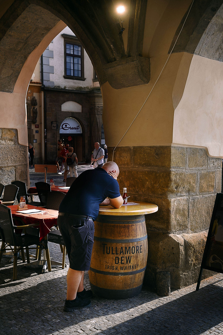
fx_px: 381
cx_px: 112
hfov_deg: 32.6
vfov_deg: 47.4
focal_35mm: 41
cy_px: 168
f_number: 4
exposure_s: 1/125
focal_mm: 27
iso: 160
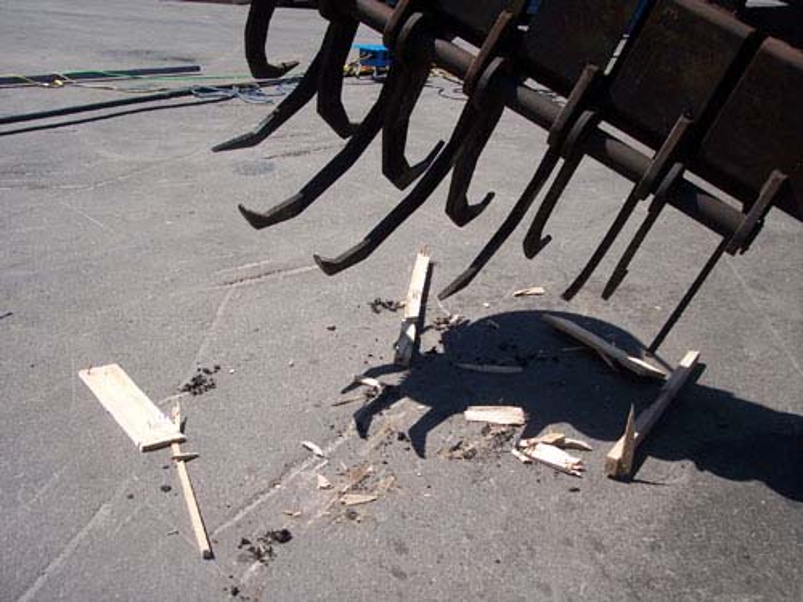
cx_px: 402
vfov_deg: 36.8
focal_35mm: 39
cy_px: 301
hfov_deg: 47.9
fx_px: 905
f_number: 4
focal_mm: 8
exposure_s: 1/750
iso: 100
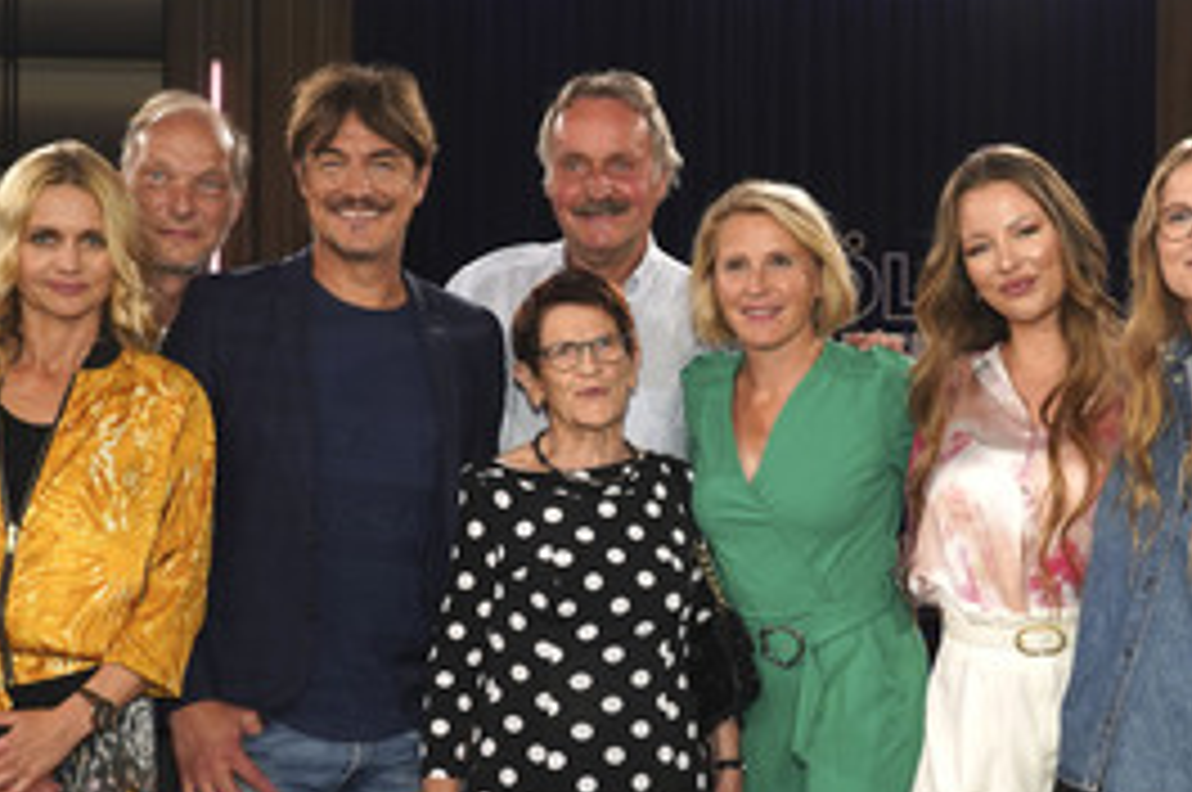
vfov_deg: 19.9
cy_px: 522
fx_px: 2249
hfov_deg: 29.3
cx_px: 852
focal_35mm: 68
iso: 1600
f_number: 5
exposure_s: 1/200
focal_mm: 40
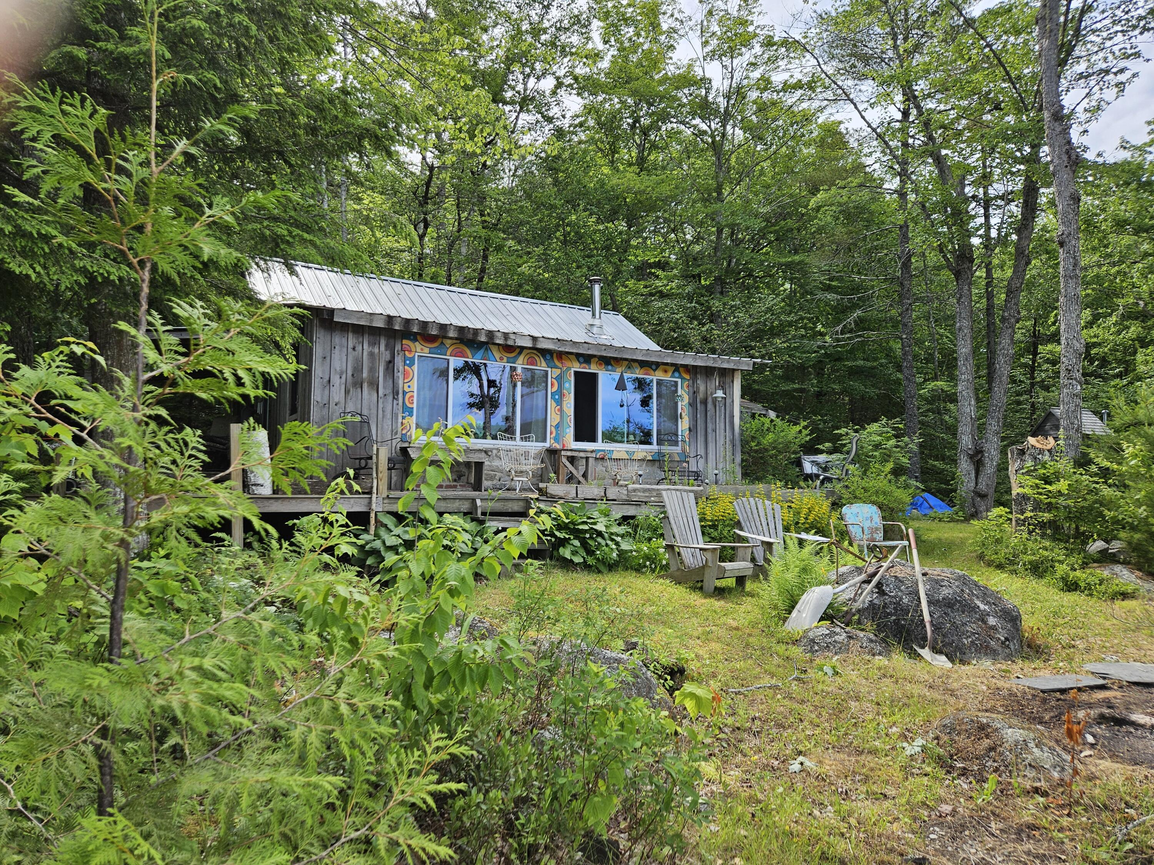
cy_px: 432
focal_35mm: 23
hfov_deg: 73.9
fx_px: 767
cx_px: 577
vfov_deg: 58.9
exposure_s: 1/799
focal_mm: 5.4
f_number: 1.8
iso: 25
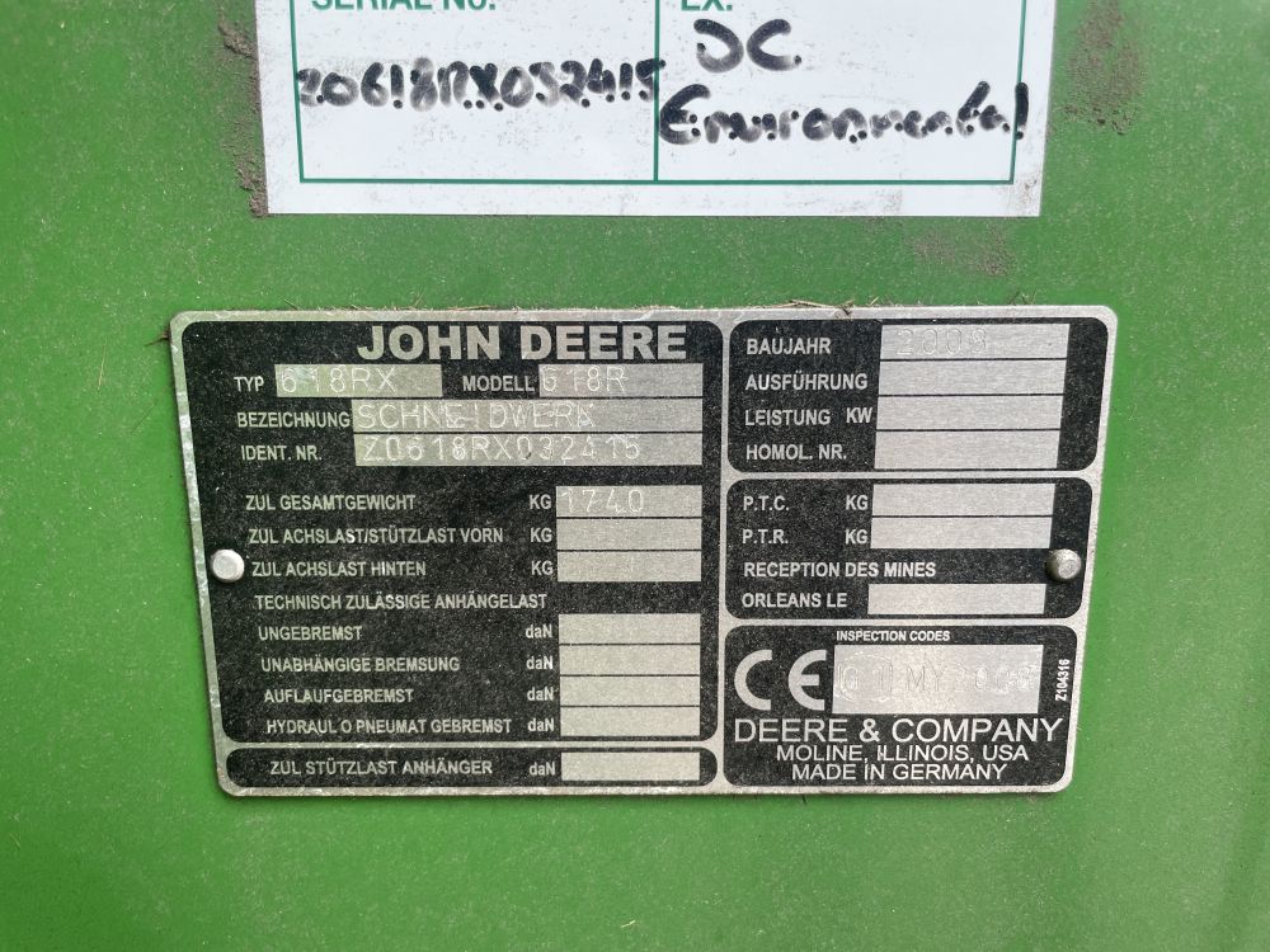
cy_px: 476
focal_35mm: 26
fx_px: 954
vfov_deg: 53.1
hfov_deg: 67.3
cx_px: 635
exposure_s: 1/121
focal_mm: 4.2
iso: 50
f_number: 1.6
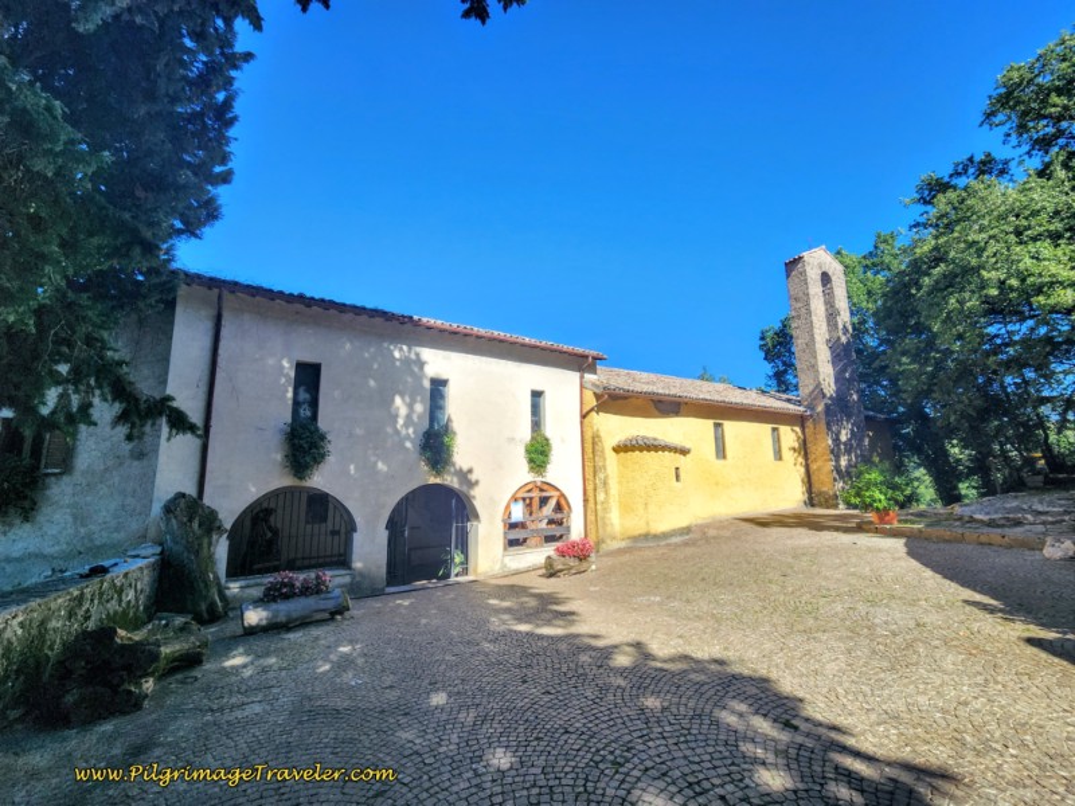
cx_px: 538
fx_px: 404
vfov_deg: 89.9
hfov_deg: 106.2
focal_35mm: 13
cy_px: 403
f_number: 2.2
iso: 50
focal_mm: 2.2
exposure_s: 1/1215
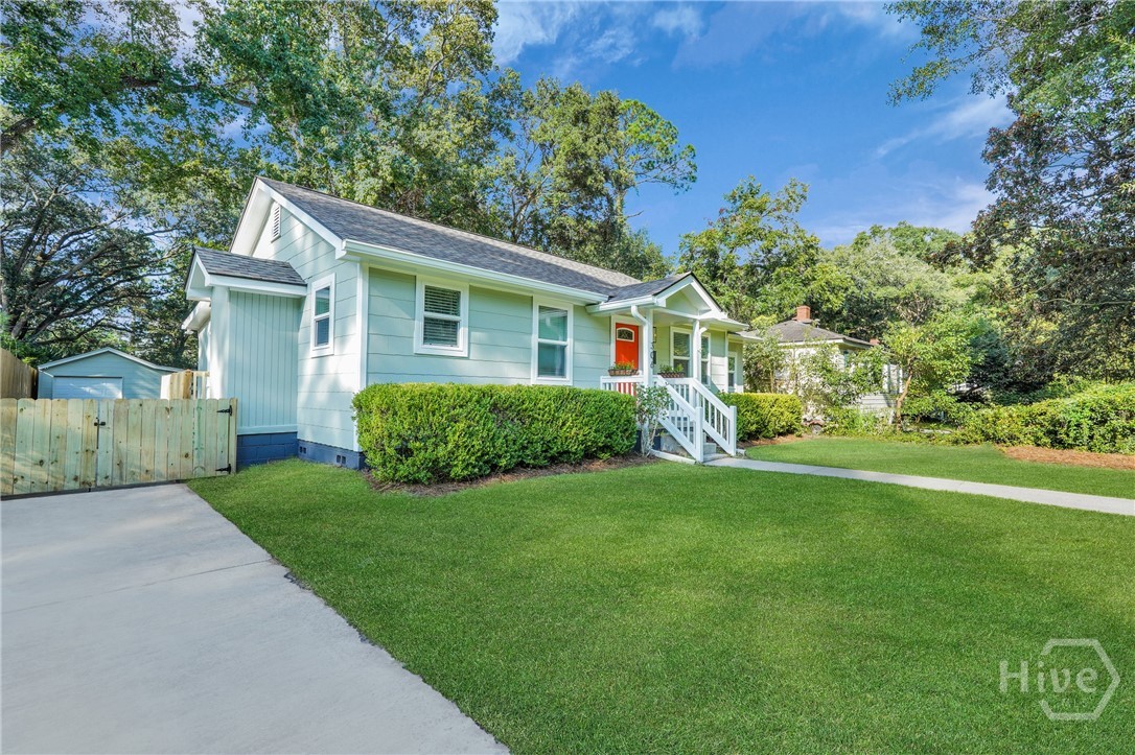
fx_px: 520
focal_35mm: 16
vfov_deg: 72.0
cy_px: 378
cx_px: 568
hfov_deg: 95.0
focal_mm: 16.5
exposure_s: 1/160
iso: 320
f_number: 9
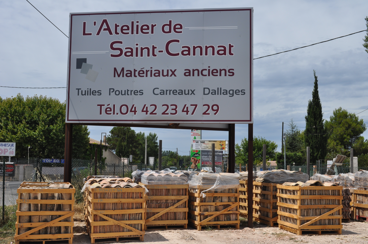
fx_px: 429
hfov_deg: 46.4
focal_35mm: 42
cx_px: 184
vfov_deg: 31.8
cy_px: 122
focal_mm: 28
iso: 200
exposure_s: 1/400
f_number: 10
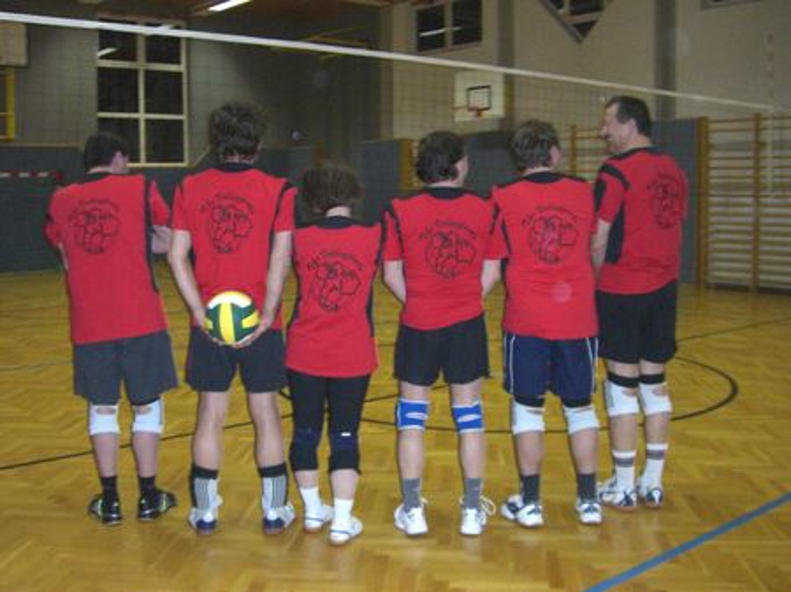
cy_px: 296
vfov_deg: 37.7
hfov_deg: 49.0
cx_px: 396
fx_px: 868
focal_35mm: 38
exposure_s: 1/60
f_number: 2.7
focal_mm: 6.2
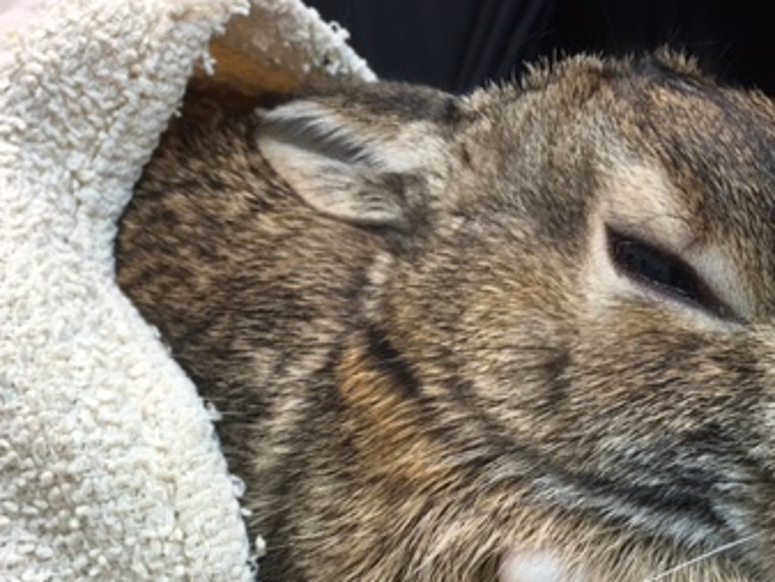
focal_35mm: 55
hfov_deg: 34.8
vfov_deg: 26.2
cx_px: 481
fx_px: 1232
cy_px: 437
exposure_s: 1/30
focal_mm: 4.15
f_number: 2.2
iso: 32
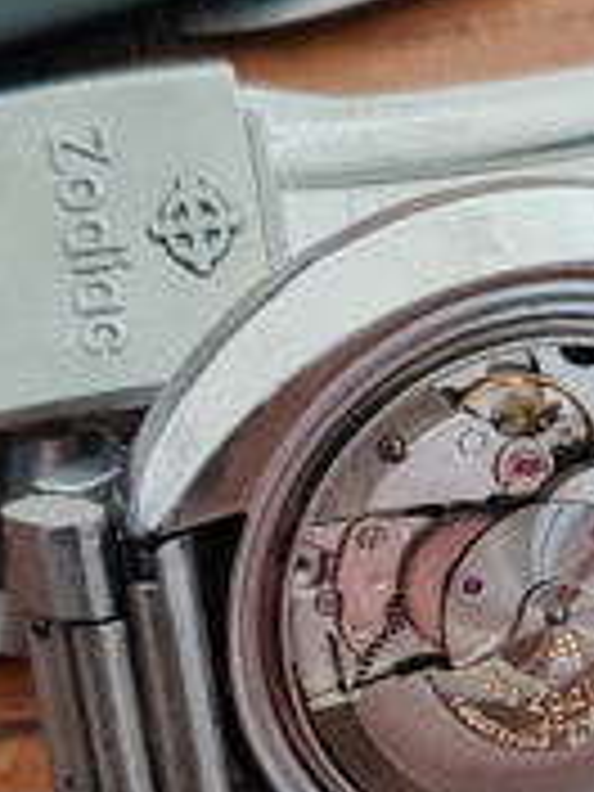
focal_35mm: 123
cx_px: 585
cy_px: 837
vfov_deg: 15.6
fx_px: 2814
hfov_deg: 11.9
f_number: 1.9
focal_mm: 6.12
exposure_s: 1/100
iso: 320
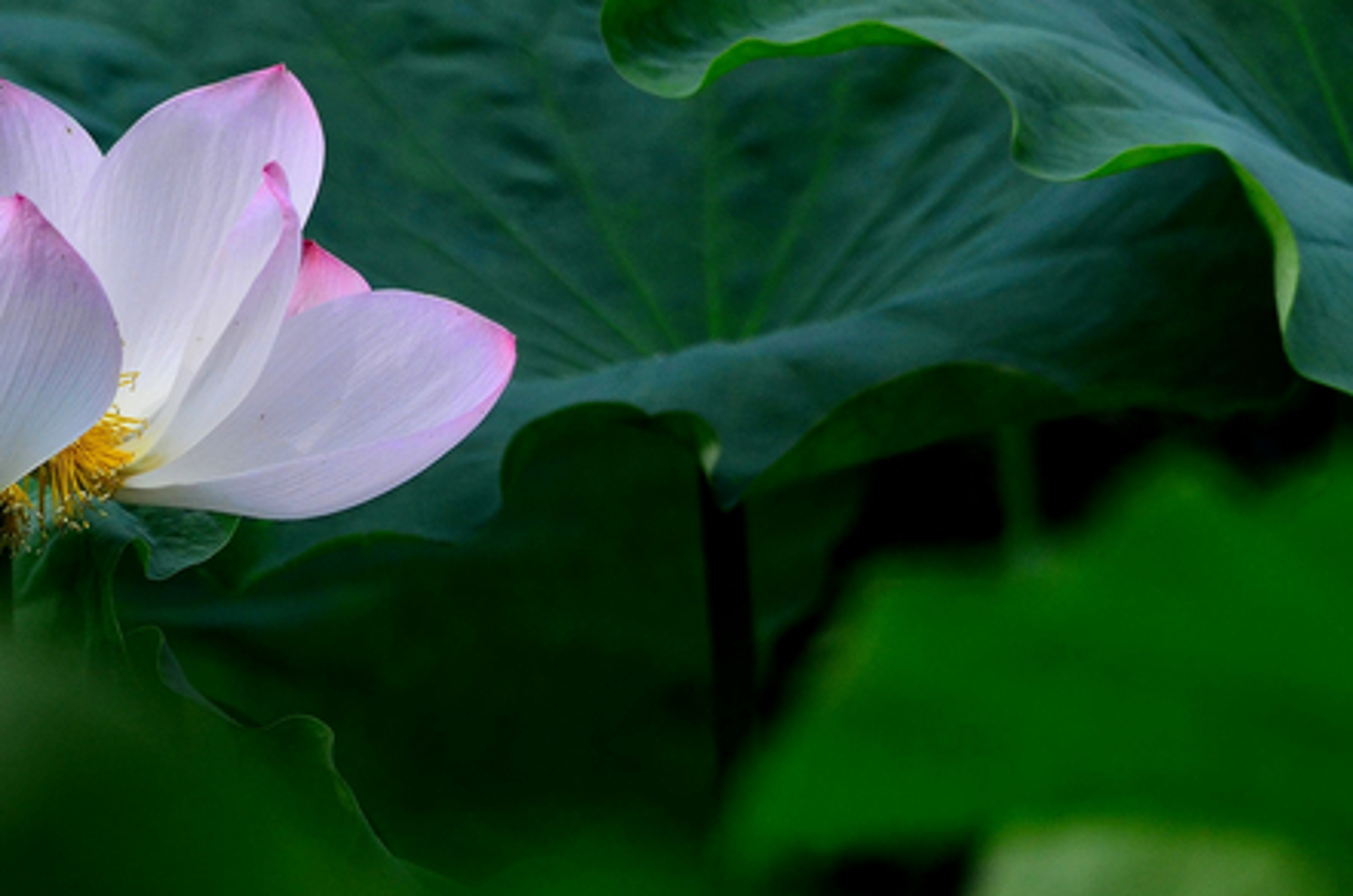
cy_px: 549
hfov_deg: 2.5
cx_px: 469
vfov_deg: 1.7
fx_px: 30639
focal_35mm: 817
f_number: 11
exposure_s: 1/800
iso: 400
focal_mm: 300
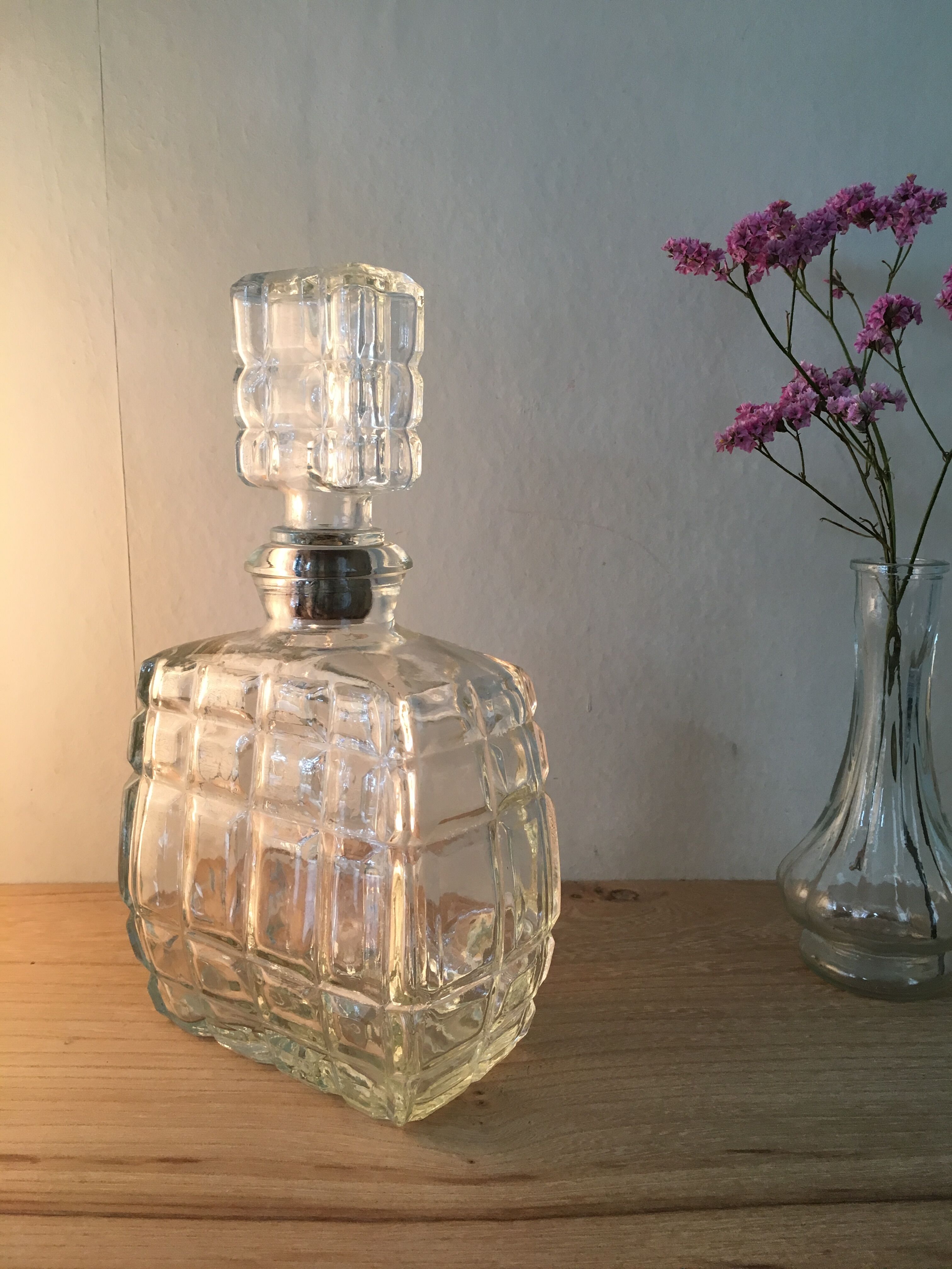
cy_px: 634
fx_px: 1063
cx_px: 476
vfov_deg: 61.7
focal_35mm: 29
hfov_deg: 48.2
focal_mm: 4.15
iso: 50
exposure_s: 1/33
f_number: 2.2
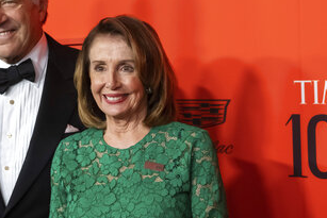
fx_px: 1136
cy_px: 109
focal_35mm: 125
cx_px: 82
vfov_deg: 11.0
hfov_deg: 16.3
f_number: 2.8
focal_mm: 50
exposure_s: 1/400
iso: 4000
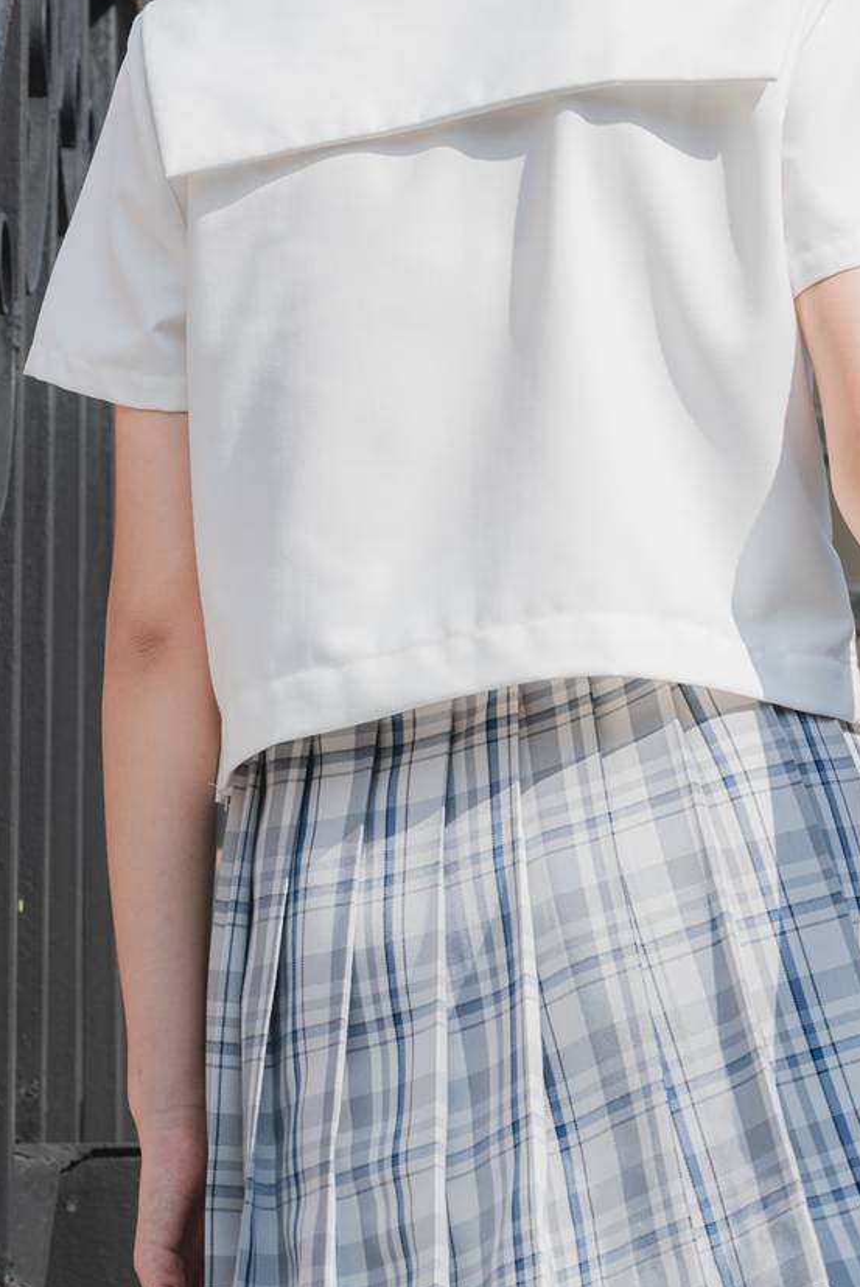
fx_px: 8589
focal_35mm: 240
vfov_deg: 8.6
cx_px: 830
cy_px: 868
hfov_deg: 5.7
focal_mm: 102
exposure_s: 1/125
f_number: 8
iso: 100
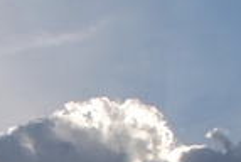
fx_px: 926
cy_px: 278
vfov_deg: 9.6
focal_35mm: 138
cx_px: -46
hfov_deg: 14.4
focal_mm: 22
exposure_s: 1/320
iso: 100
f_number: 9
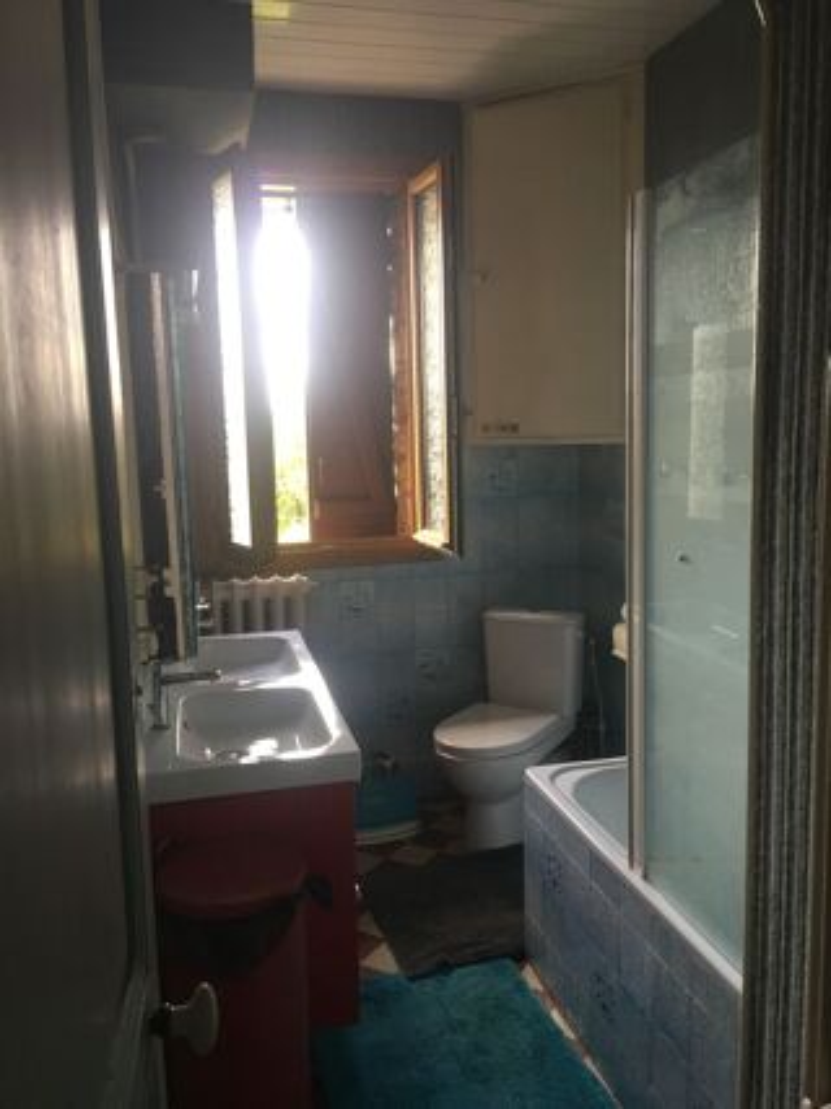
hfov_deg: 48.2
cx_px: 416
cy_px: 554
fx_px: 929
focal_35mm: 29
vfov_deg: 61.7
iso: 40
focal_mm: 4.15
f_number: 2.2
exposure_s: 1/17
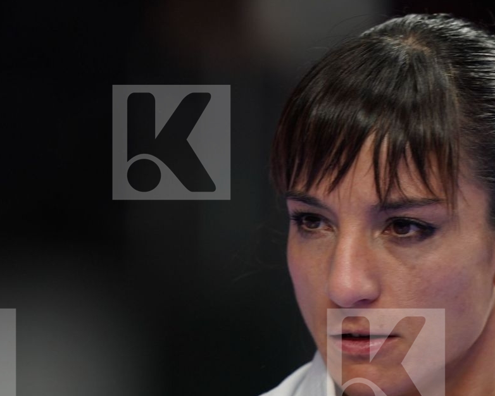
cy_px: 366
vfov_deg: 1.8
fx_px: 12661
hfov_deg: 2.2
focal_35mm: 864
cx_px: 172
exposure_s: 1/500
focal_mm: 400
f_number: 2.8
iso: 500
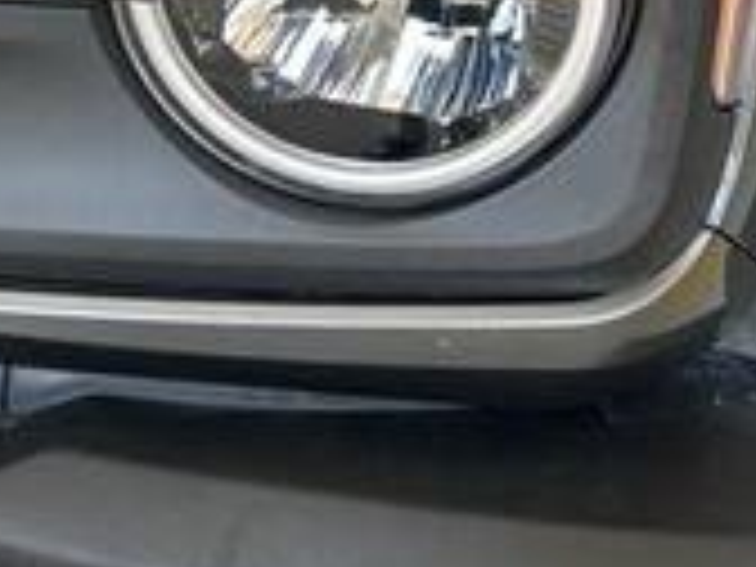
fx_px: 1572
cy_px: -112
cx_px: -90
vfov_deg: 19.3
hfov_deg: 25.0
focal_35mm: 72
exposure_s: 1/120
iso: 64
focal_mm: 6.86
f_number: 1.78
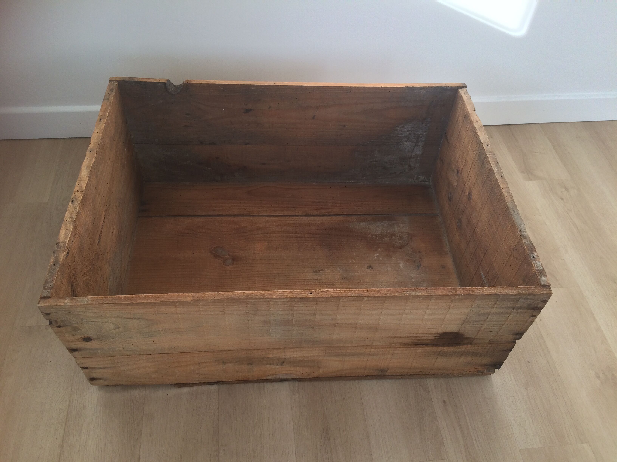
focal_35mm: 29
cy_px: 231
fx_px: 517
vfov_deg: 48.2
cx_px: 308
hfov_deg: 61.7
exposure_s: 1/170
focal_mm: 4.15
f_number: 2.2
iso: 32
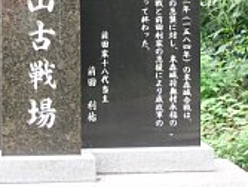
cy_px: -15
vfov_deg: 14.8
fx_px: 704
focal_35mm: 98
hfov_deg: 19.7
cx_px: 40
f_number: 3.6
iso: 80
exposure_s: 1/50
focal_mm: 8.7
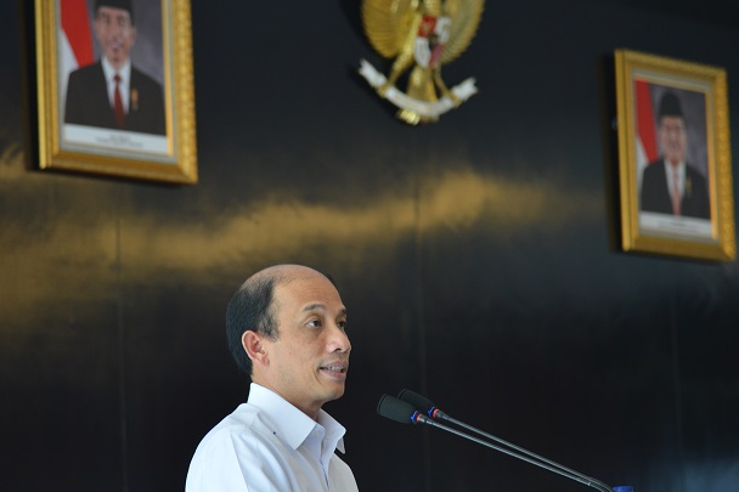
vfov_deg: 8.7
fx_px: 3242
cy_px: 270
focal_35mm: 158
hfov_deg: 13.0
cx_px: 329
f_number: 4
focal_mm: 120
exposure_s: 1/100
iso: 1000
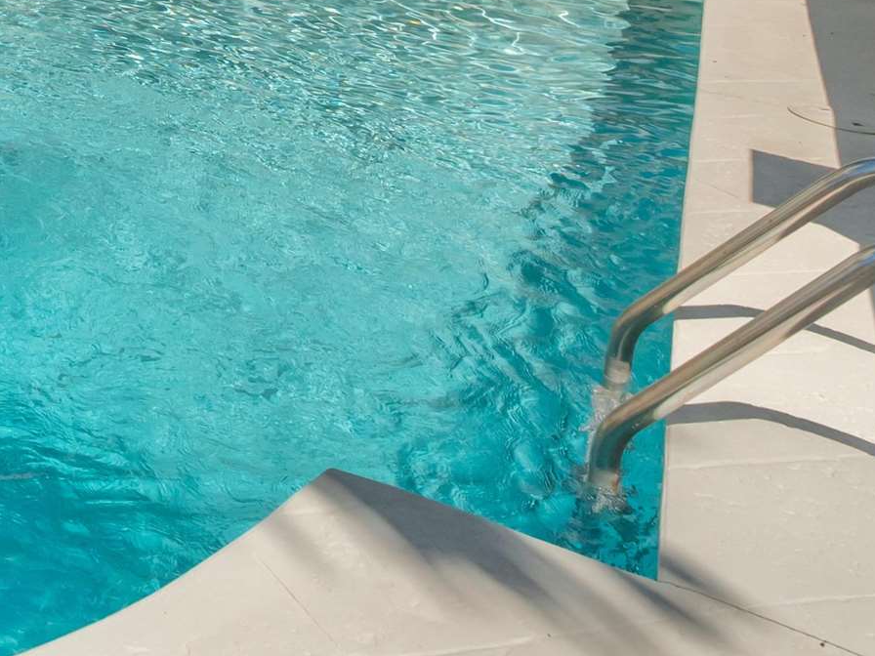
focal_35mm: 48
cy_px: -311
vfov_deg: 24.2
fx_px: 1213
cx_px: -330
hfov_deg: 29.6
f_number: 7.1
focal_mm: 7
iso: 200
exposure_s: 1/1600
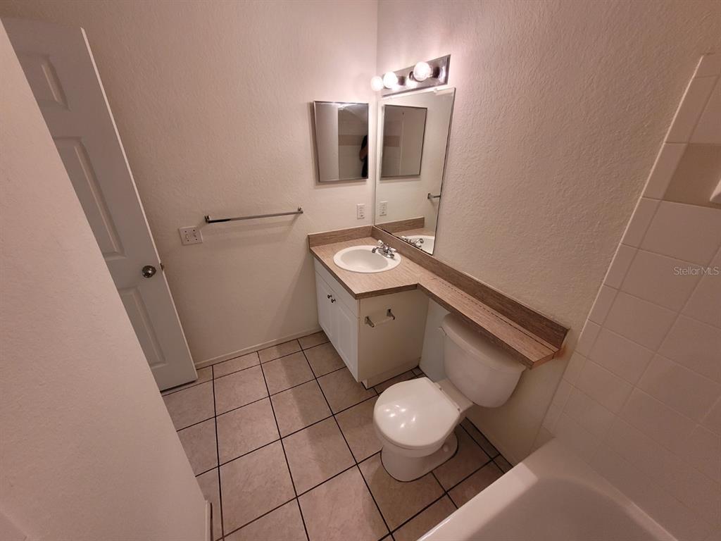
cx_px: 360
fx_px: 271
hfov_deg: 106.2
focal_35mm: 13
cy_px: 270
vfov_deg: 89.9
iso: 200
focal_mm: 1.74
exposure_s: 1/60
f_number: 2.2
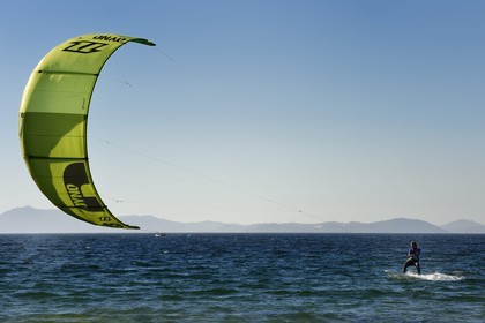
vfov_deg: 10.2
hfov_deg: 15.2
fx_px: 1819
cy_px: 162
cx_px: 242
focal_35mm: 135
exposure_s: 1/500
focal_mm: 135
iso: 200
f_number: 11
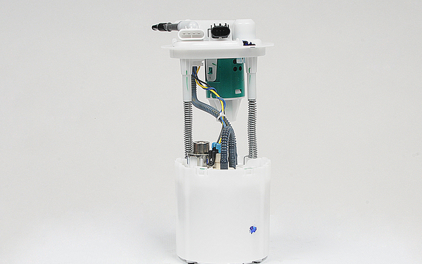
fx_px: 759
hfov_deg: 31.1
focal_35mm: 66
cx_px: 211
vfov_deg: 19.7
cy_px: 135
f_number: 19
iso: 400
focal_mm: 42
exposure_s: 1/180
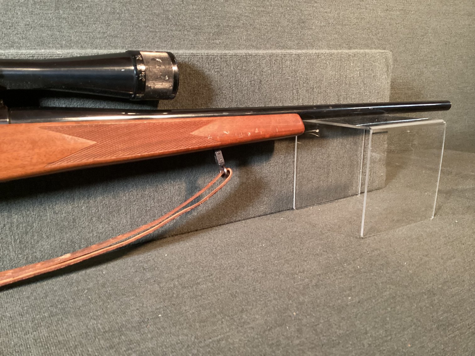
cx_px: 238
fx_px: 425
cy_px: 178
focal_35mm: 31
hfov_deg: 58.3
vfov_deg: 45.4
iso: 400
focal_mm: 3.3
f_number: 2.4
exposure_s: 1/30
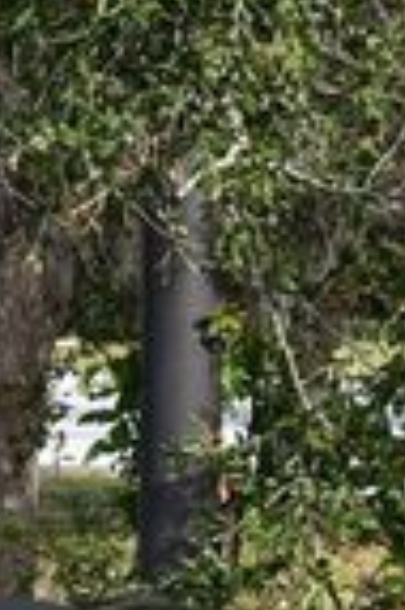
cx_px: -631
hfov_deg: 4.8
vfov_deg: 7.4
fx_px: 4702
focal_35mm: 278
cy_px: 525
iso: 200
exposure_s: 1/250
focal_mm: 31
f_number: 8
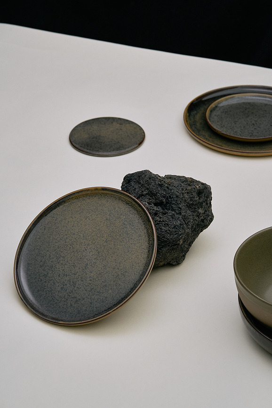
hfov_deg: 16.1
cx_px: 136
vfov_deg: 23.9
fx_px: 963
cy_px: 204
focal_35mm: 85
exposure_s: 1/250
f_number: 10
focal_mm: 85
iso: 1000
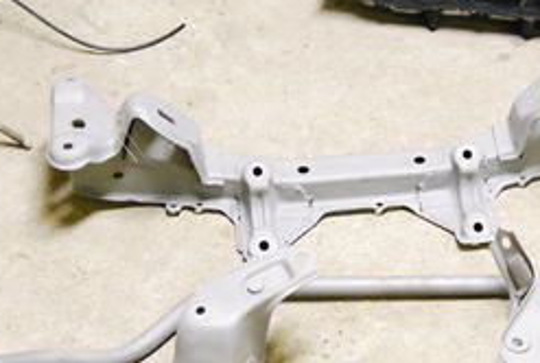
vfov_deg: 13.6
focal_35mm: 101
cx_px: 387
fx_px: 1519
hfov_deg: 20.0
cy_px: 206
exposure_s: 1/15
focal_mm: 26
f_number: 4
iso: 1600
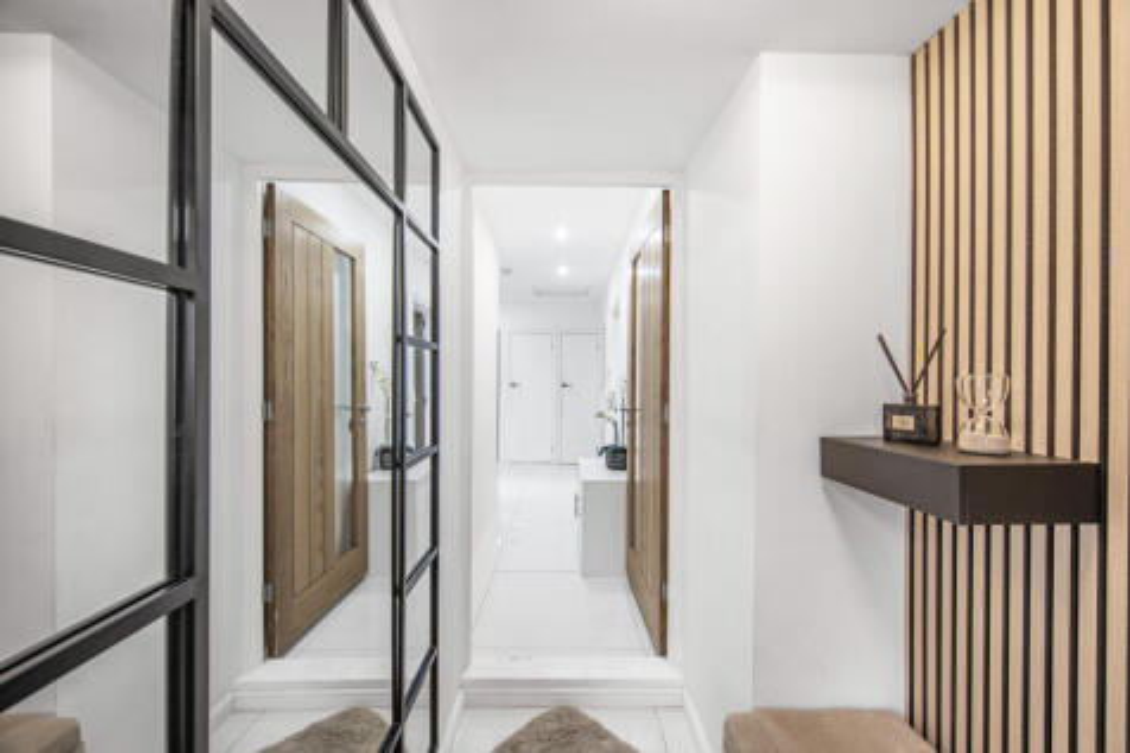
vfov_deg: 67.3
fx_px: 565
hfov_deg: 90.0
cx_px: 565
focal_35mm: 18
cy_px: 376
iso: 80
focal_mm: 18
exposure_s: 1/1.25
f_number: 8
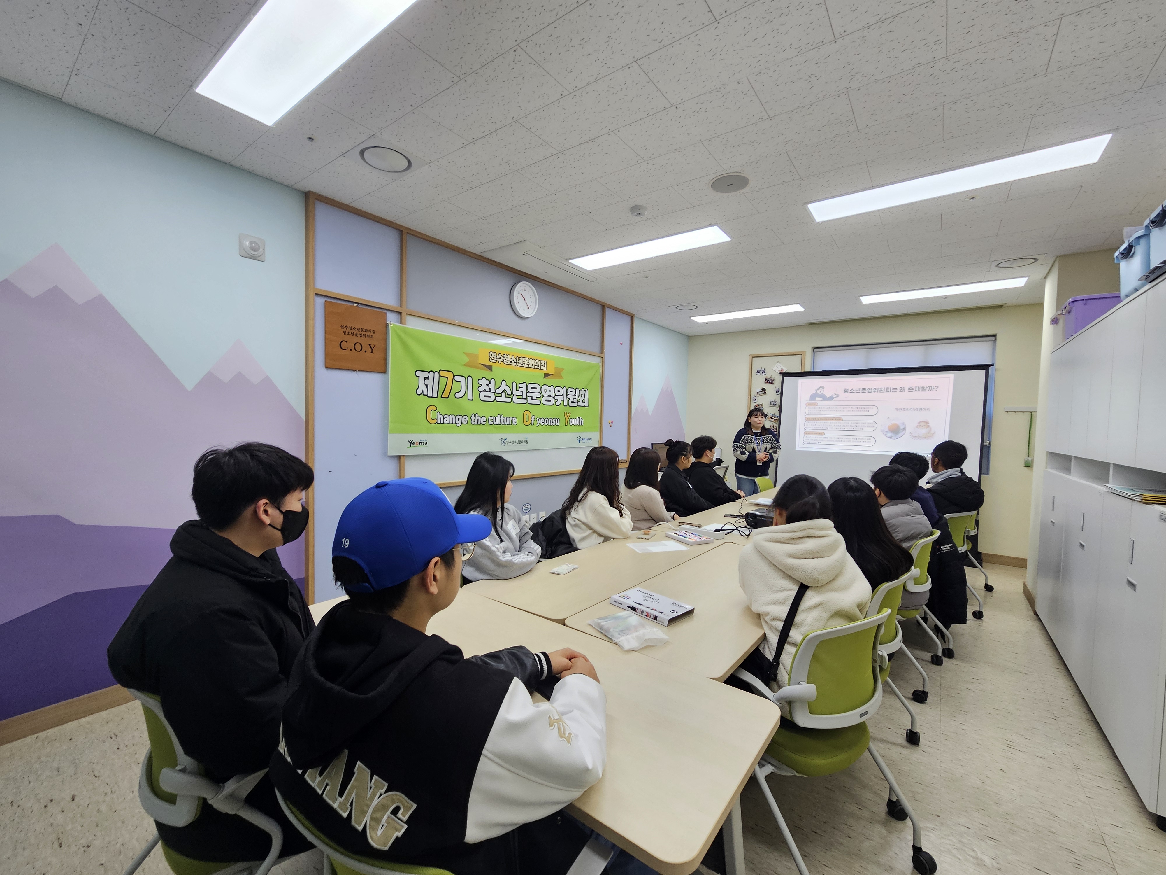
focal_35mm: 13
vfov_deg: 89.9
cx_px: 583
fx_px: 438
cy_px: 438
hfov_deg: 106.2
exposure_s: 1/60
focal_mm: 2.2
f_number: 2.2
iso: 80
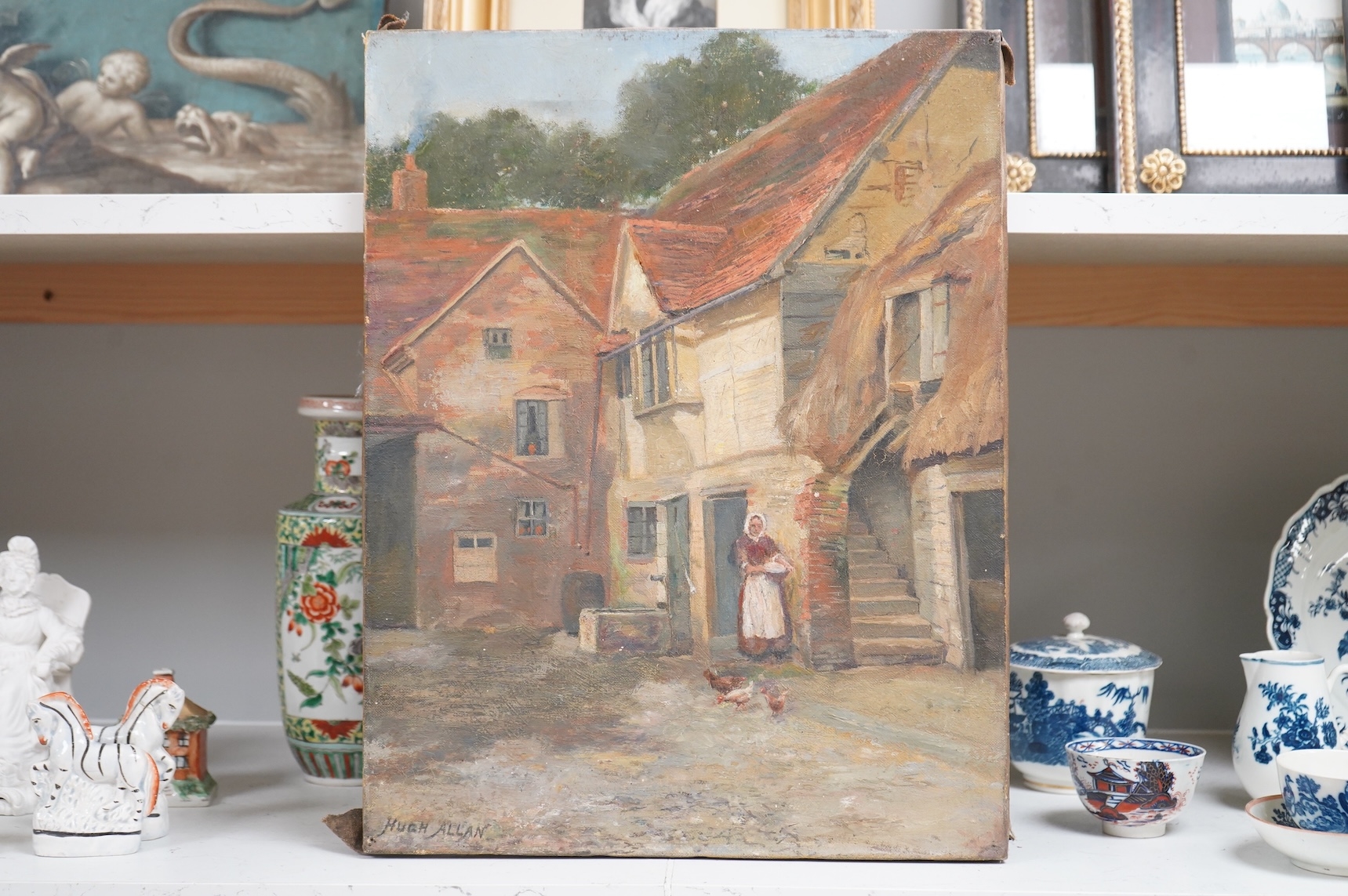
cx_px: 674
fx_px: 2170
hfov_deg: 34.5
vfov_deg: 23.3
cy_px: 448
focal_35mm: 58
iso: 2500
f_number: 5.6
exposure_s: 1/100
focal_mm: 58
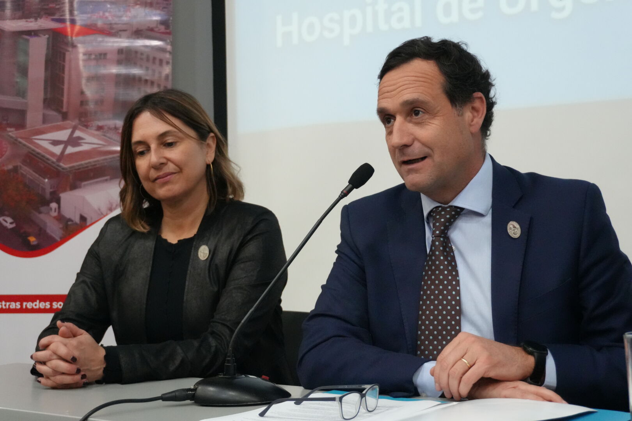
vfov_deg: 20.6
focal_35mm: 66
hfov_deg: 30.5
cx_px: 316
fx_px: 1159
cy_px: 210
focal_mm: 44
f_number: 5.6
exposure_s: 1/125
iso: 6400
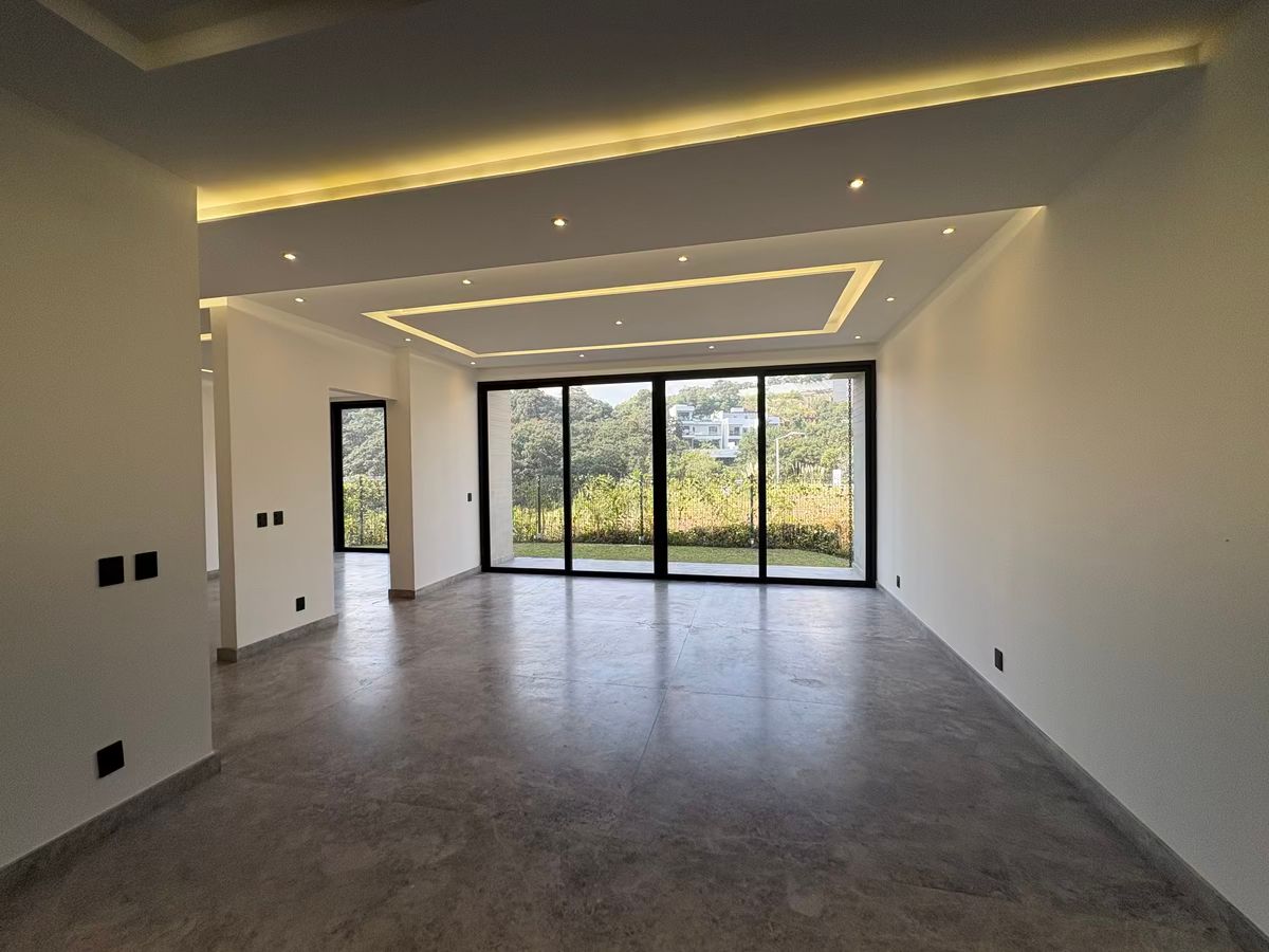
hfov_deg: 102.1
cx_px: 634
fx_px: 513
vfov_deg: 85.7
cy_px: 476
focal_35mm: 14
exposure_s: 1/467
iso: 50
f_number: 2.2
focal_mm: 2.22
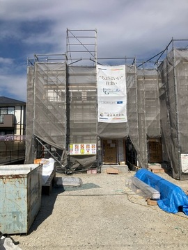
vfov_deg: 63.4
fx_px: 203
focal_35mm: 28
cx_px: 94
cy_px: 125
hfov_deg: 49.7
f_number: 1.8
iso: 32
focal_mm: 3.99
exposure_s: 1/4878
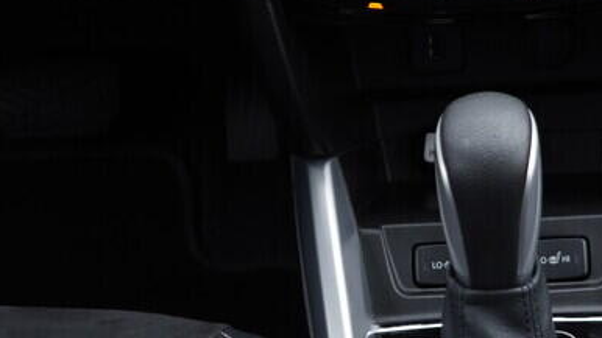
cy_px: 297
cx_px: 483
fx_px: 1596
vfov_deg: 12.0
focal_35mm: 100
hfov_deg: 21.1
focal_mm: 24
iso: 200
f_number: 2.8
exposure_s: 1/40
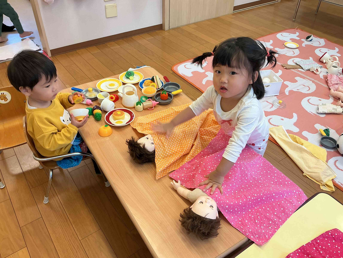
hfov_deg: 61.7
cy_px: 129
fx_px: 287
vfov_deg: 48.2
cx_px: 172
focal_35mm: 29
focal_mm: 3
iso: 40
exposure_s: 1/60
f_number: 1.8
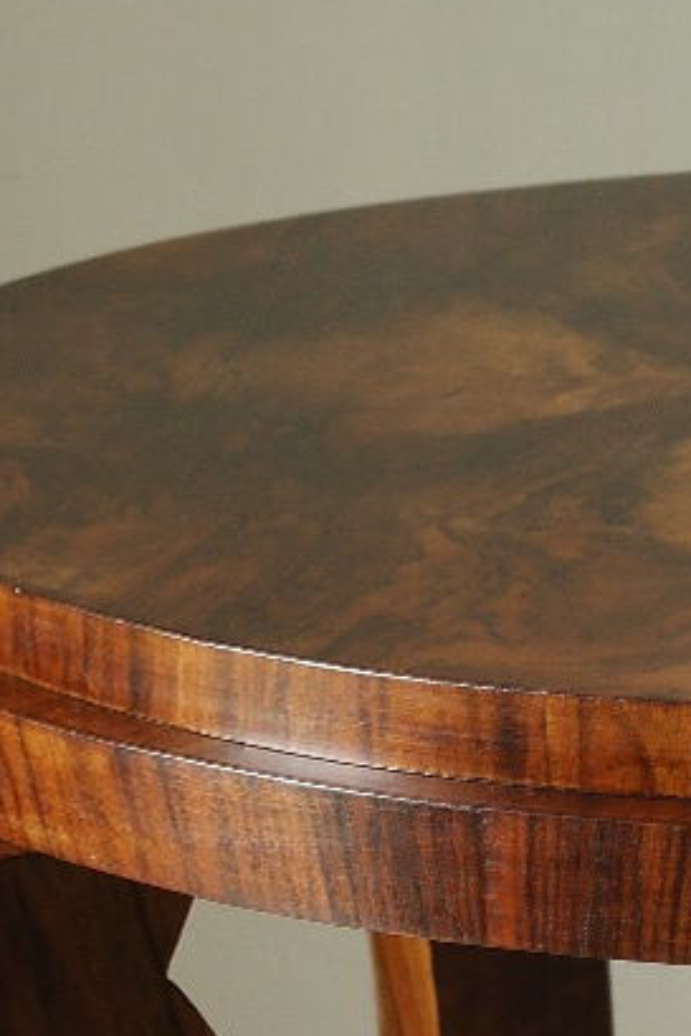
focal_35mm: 224
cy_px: 1304
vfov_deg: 9.1
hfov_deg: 6.1
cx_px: 1028
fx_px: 6443
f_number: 5.6
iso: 400
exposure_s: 1/30
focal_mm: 35
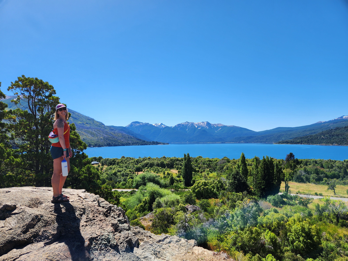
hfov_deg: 73.9
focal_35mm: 23
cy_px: 130
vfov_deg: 58.9
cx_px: 174
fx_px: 231
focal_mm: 5.4
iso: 20
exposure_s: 1/1465
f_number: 1.8
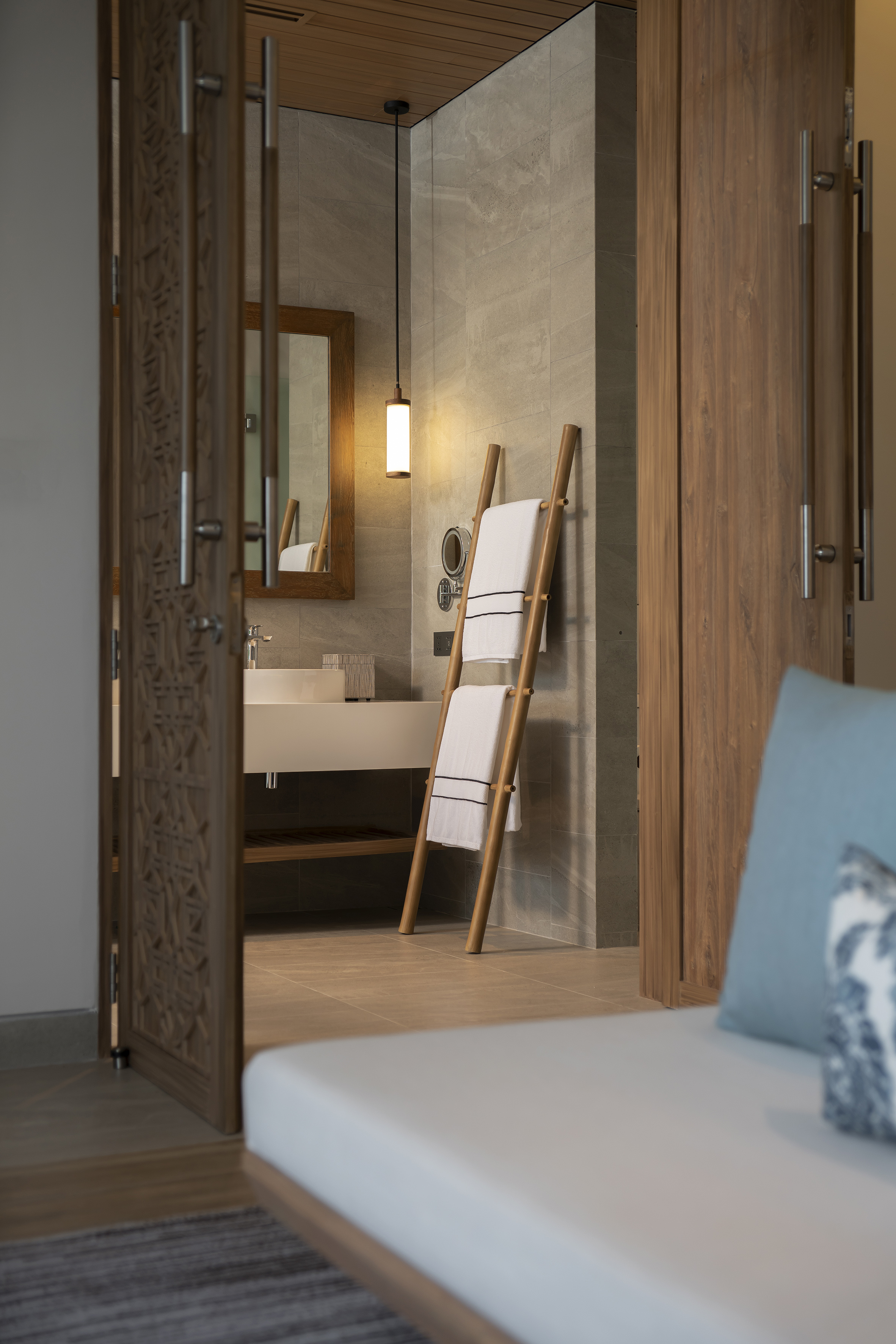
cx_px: 448
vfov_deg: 43.6
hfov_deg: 29.9
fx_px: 1679
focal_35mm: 45
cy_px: 672
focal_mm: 45
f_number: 2.8
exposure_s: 1/40
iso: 250
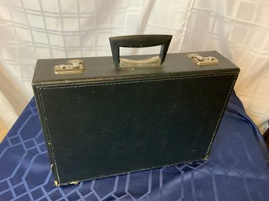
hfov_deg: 61.7
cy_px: 100
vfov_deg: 48.2
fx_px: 225
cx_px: 134
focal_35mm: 29
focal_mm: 3
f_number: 1.8
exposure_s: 1/40
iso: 250
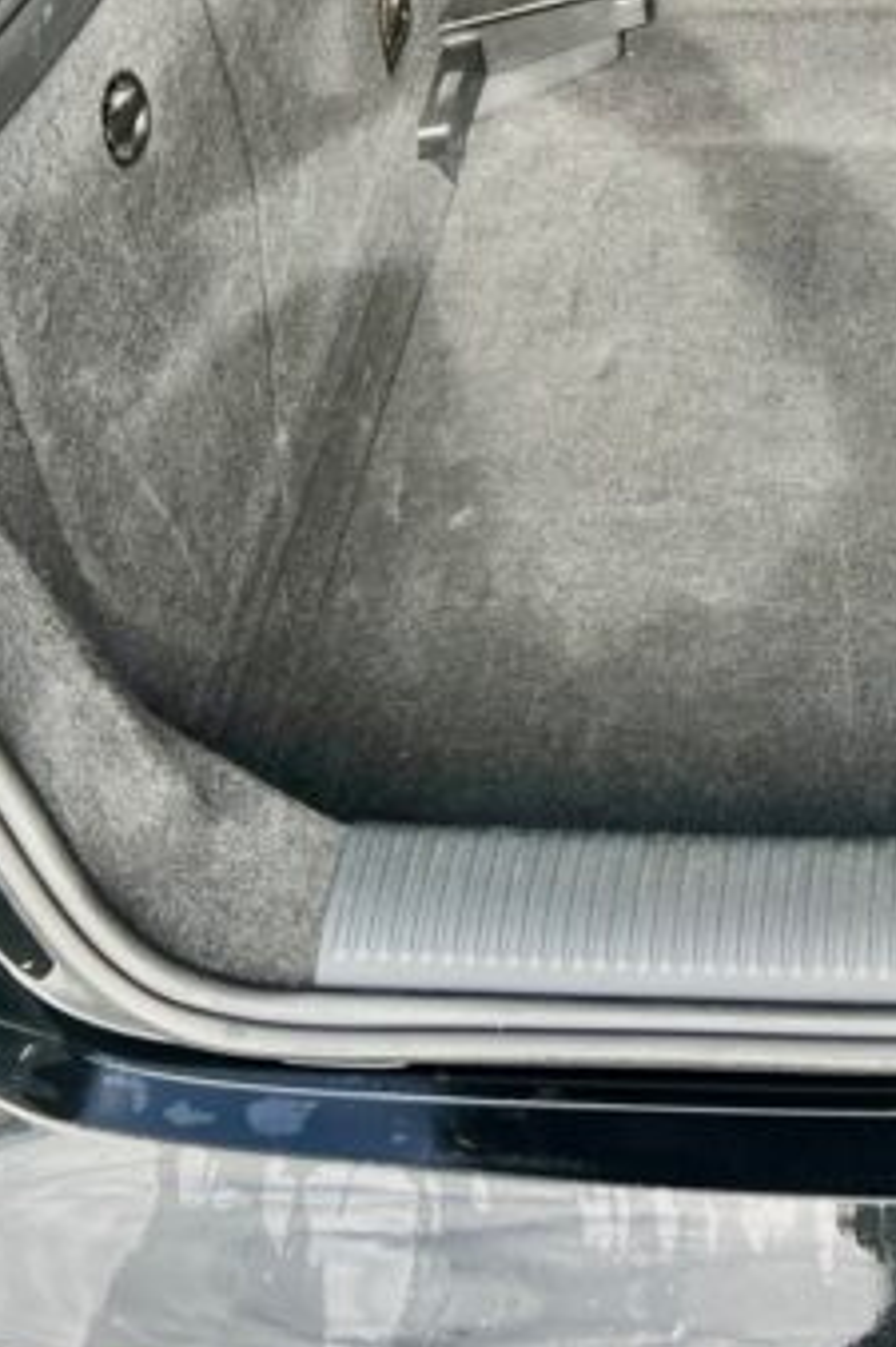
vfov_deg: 30.5
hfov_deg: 19.7
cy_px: 231
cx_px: 1119
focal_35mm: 64
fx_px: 2392
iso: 50
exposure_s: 1/235
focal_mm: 5.7
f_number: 1.5
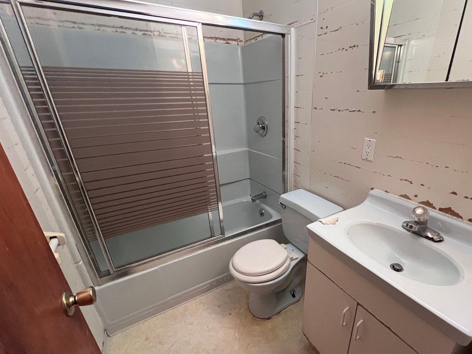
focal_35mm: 16
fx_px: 218
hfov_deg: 93.7
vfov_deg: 77.9
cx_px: 275
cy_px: 195
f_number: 1.8
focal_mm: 1.57
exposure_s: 1/60
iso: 640
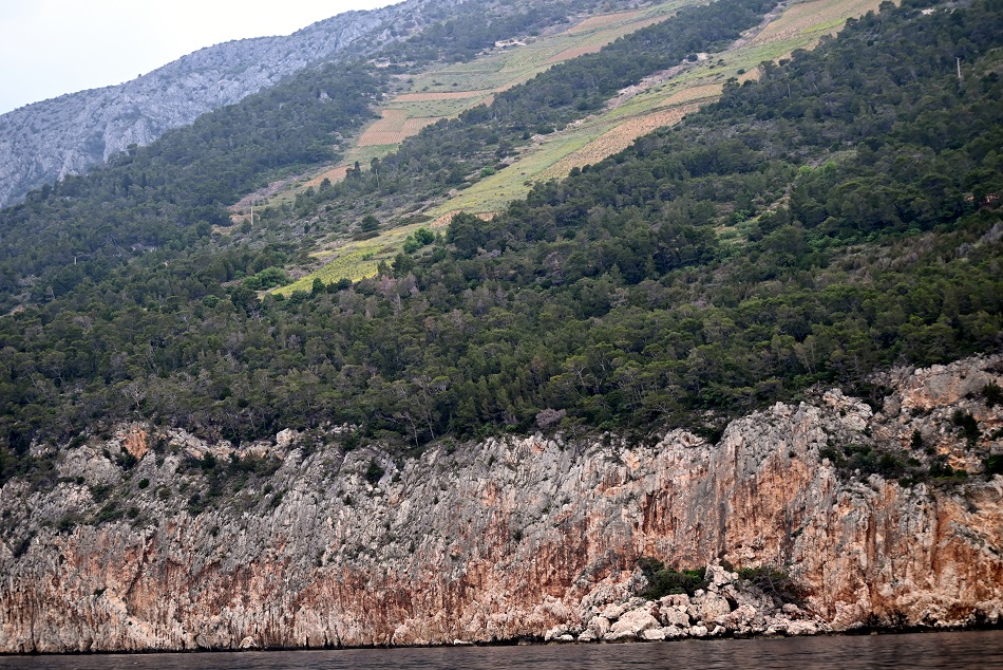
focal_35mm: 80
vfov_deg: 17.1
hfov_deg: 25.4
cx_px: 502
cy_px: 335
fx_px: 2229
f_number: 4.5
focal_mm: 80
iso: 400
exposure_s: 1/500
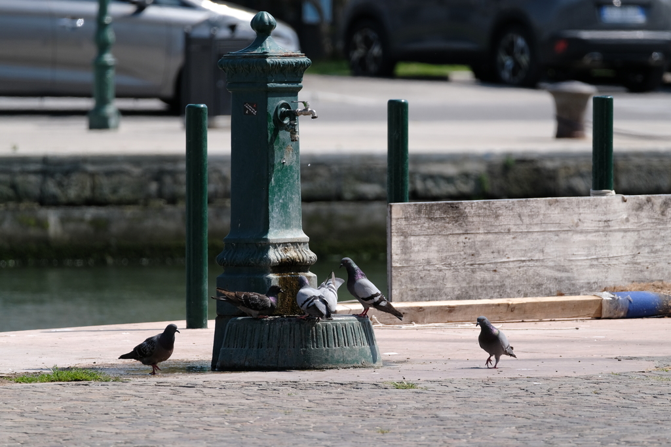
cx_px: 336
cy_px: 224
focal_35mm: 600
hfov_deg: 3.4
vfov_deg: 2.3
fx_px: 11184
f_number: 6.3
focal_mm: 400
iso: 400
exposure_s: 1/1000
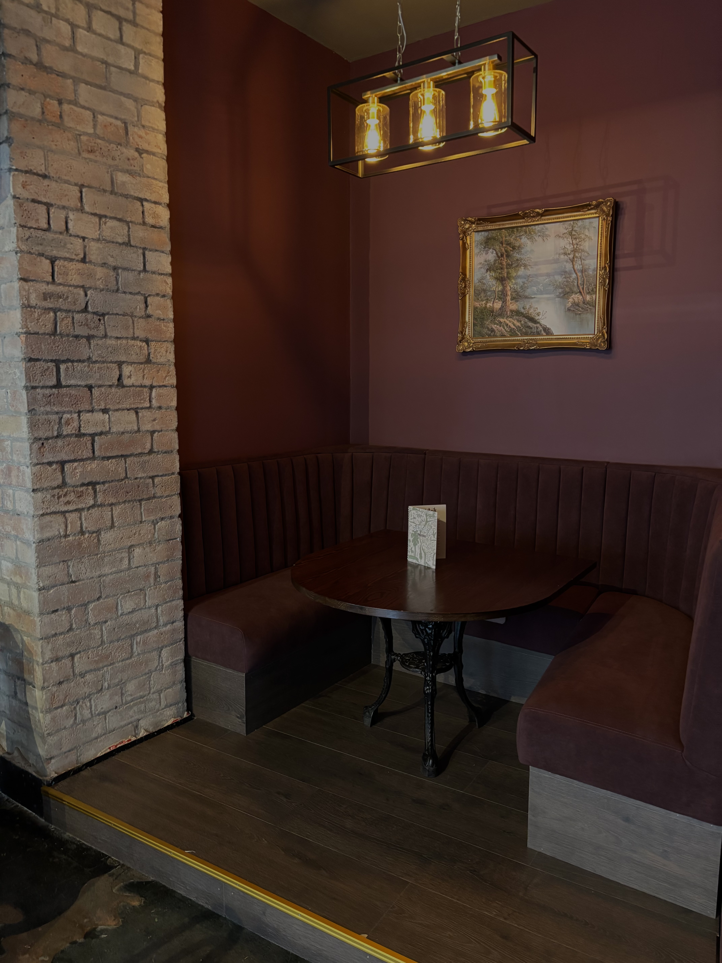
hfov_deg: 53.1
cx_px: 361
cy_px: 482
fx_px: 723
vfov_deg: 67.3
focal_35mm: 26
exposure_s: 1/25
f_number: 1.6
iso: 640
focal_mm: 5.96
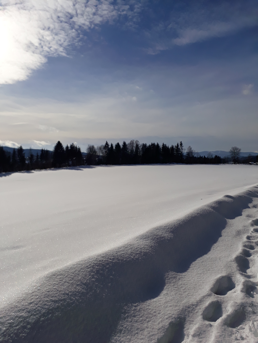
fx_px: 268
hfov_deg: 51.4
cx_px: 129
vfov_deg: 65.3
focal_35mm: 27
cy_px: 172
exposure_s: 1/7752
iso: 40
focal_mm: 3.6
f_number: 1.9
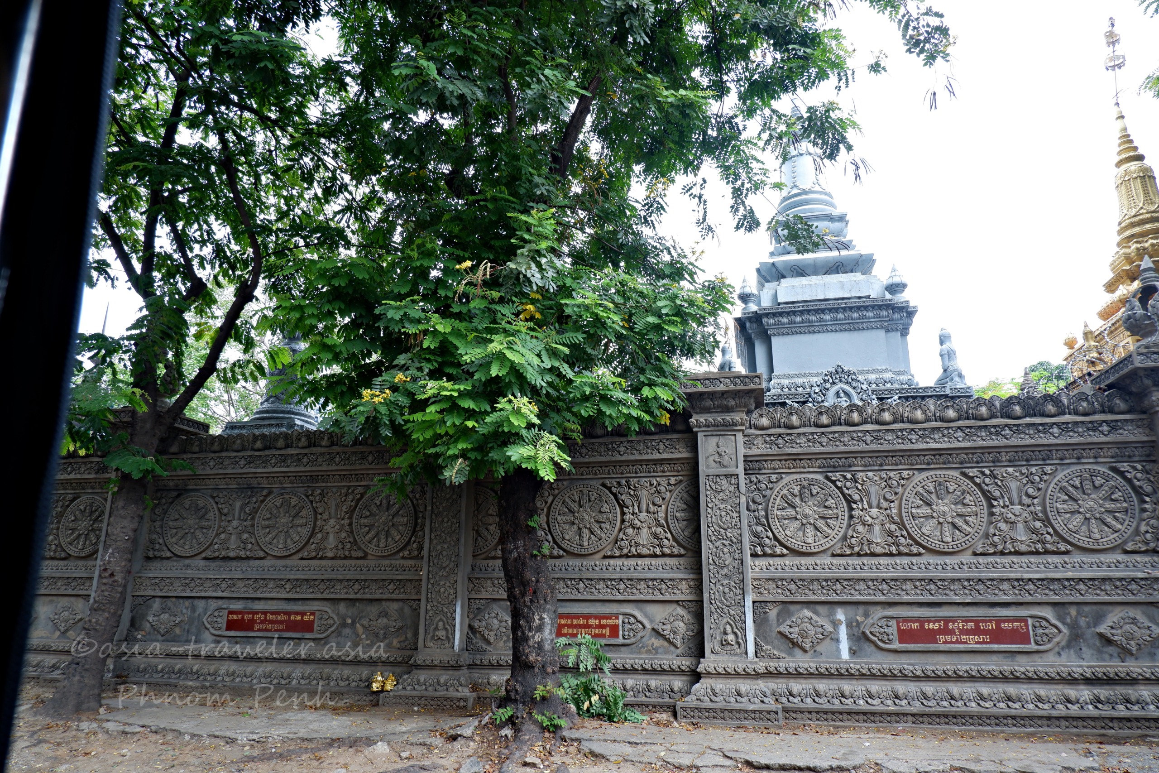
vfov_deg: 55.1
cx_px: 580
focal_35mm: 23
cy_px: 386
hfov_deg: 76.1
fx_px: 740
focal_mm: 15
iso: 200
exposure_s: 1/140
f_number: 5.6
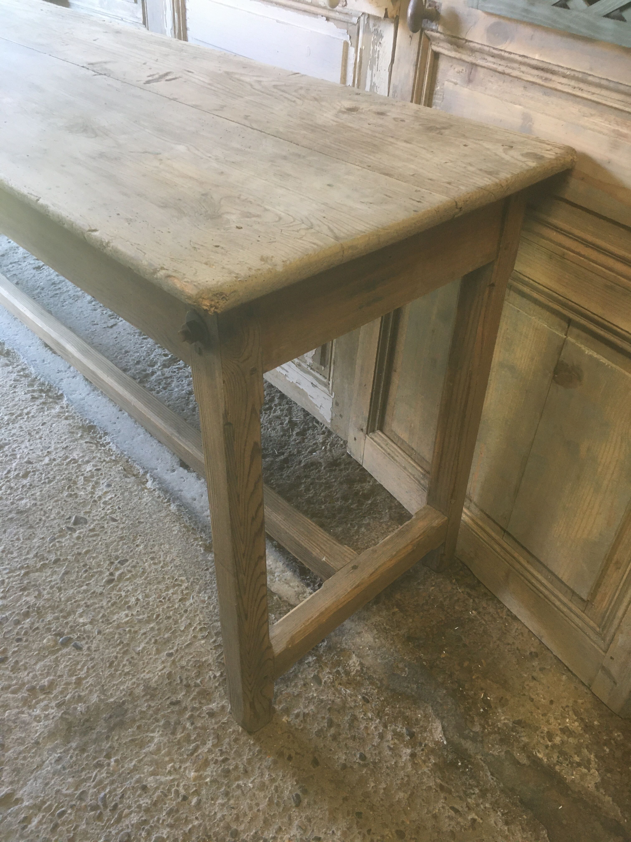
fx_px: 705
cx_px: 316
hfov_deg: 48.2
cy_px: 421
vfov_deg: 61.7
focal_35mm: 29
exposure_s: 1/33
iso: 125
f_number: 2.2
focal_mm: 4.15
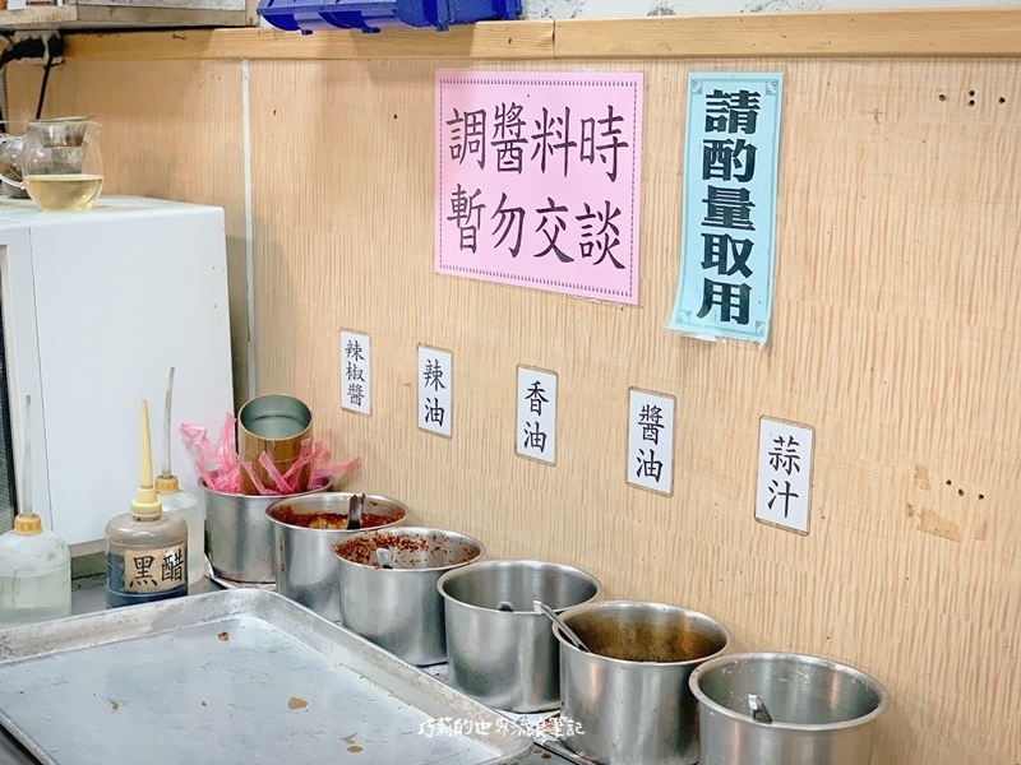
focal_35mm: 52
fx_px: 1534
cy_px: 382
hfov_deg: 36.8
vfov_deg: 28.0
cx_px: 510
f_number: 2.4
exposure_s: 1/60
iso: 100
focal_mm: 6
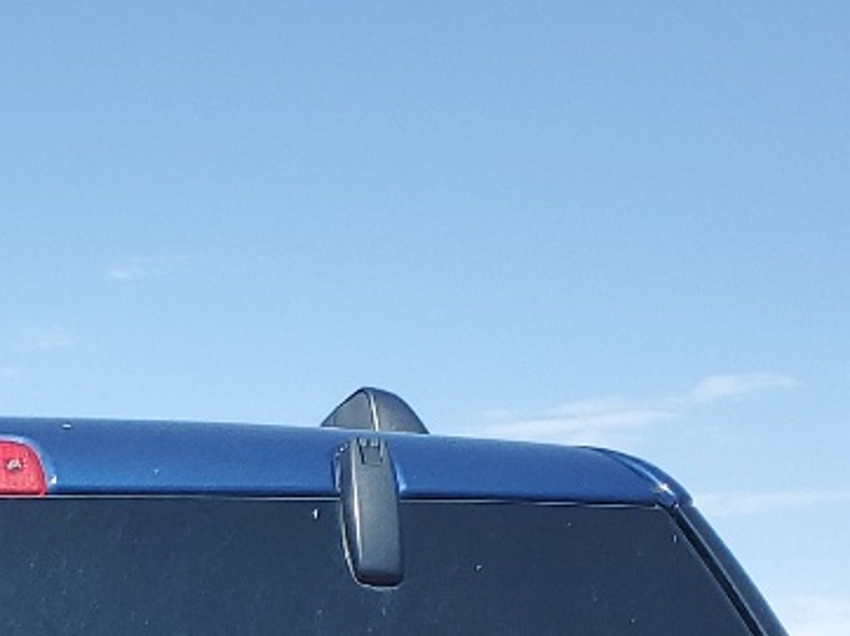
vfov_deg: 11.3
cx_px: -122
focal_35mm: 115
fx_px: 2822
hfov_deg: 16.5
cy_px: 1373
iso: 50
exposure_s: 1/2500
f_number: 1.5
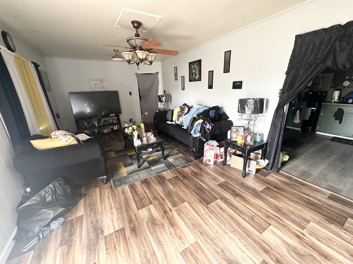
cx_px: 176
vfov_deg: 85.7
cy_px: 132
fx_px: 143
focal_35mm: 14
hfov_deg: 102.1
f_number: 2.2
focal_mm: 2.22
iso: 500
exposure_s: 1/60
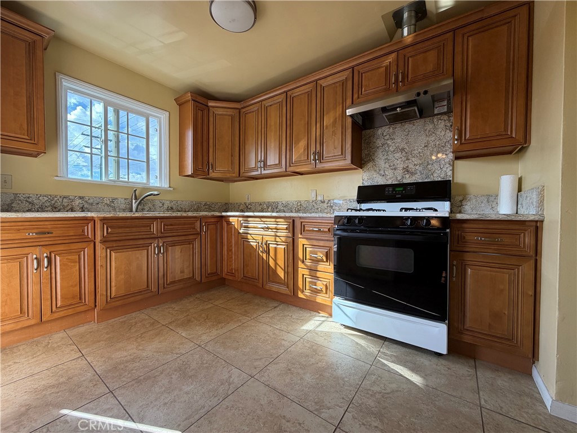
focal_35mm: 14
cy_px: 216
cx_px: 288
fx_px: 233
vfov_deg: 85.7
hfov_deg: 102.1
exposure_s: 1/121
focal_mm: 2.22
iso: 64
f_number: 2.2
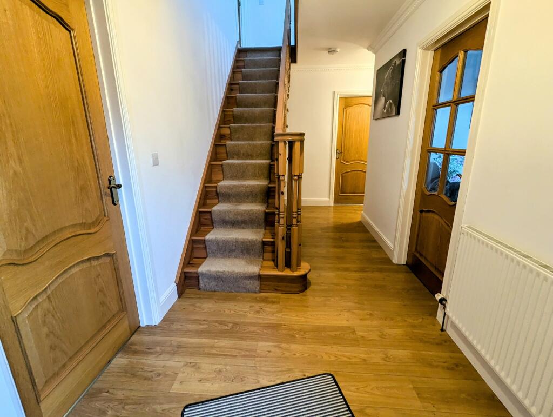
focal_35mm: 16
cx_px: 276
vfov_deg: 78.2
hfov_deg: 94.4
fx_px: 256
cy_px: 208
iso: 204
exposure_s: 1/23.8
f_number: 2.2
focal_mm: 2.35
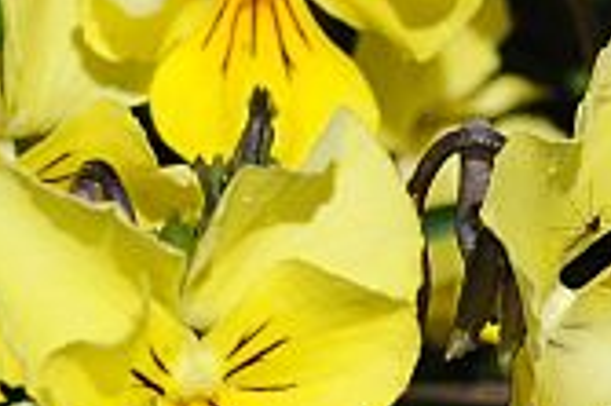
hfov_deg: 3.4
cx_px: -626
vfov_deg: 2.3
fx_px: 10105
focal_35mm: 596
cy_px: 95
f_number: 13
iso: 400
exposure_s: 1/640
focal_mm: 105
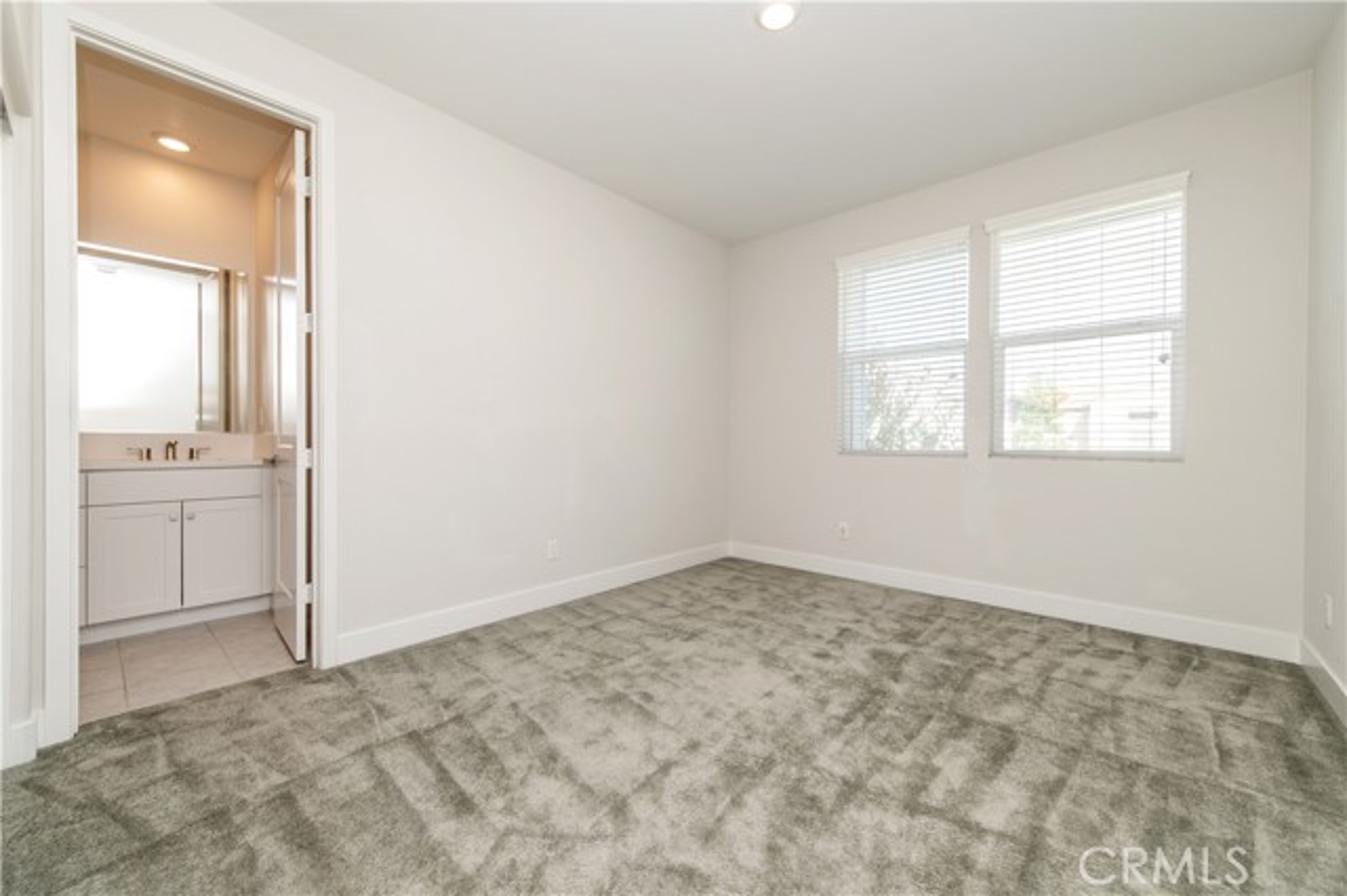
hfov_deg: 104.3
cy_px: 448
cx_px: 674
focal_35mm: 14
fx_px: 524
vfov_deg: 81.1
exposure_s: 1/100
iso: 200
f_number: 5
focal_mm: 14
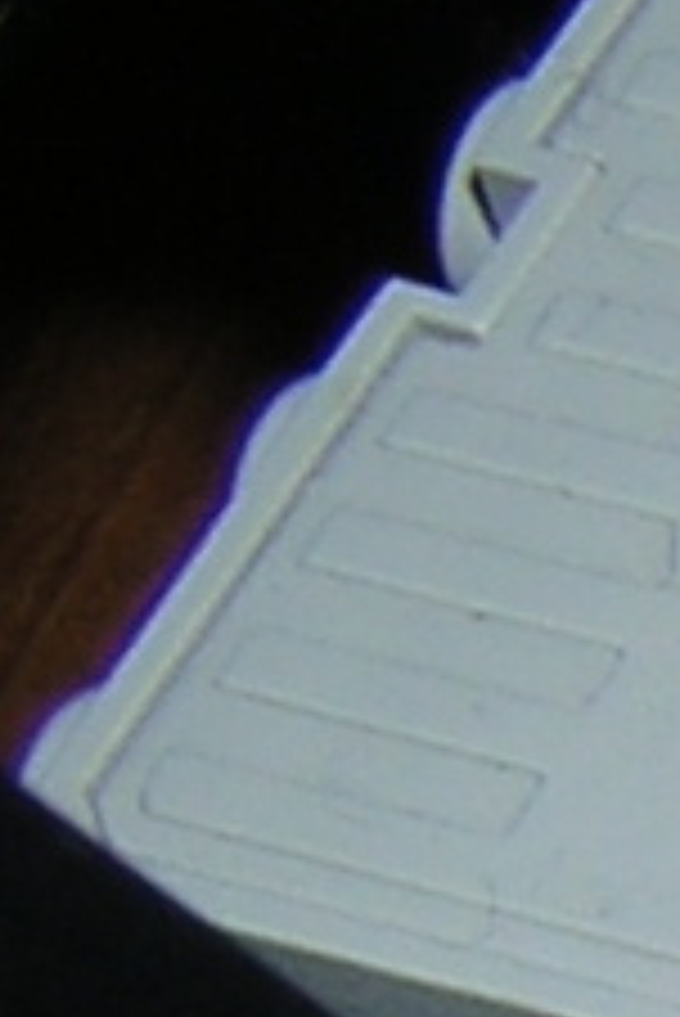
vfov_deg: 7.5
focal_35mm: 265
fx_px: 7496
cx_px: 3107
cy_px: 1791
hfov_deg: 4.6
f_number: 5.2
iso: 100
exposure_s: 1/60.1
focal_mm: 4.7
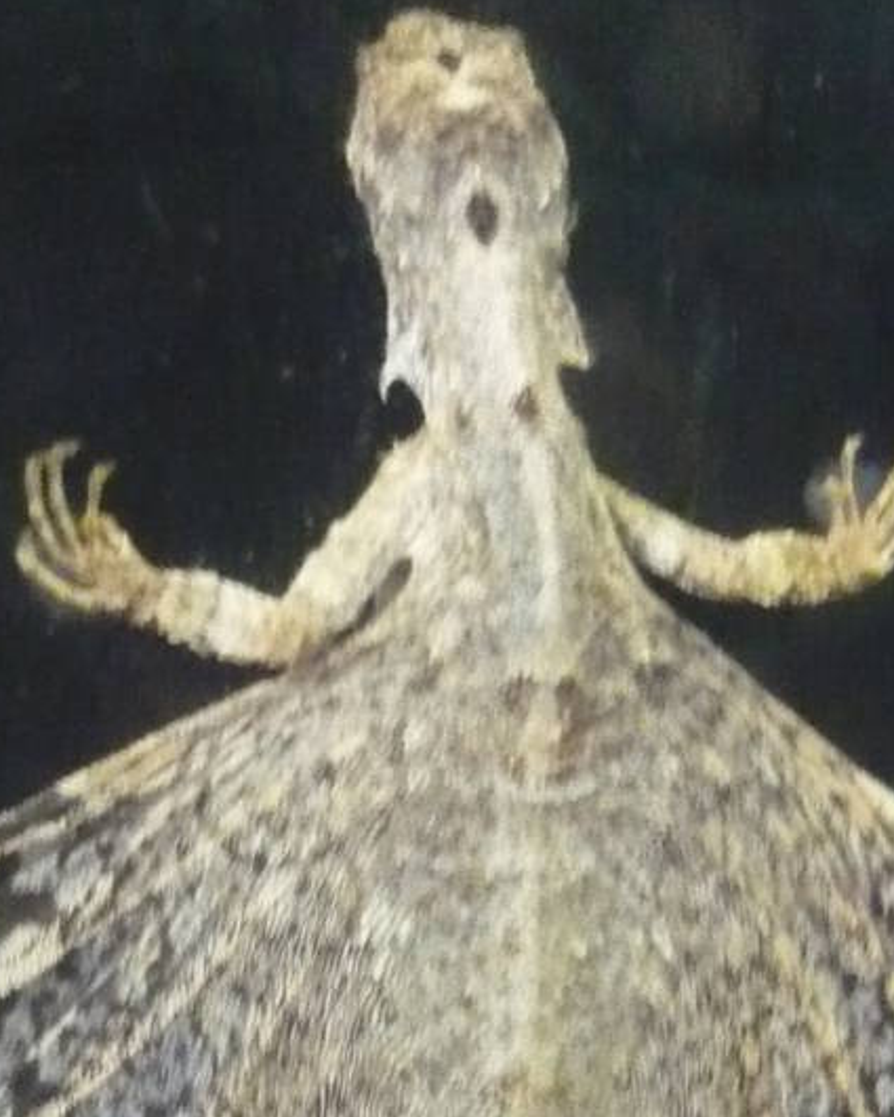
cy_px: 1224
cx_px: 494
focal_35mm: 97
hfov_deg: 15.9
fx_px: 3207
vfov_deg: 19.0
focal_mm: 5.5
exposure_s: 1/15
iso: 800
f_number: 2.8
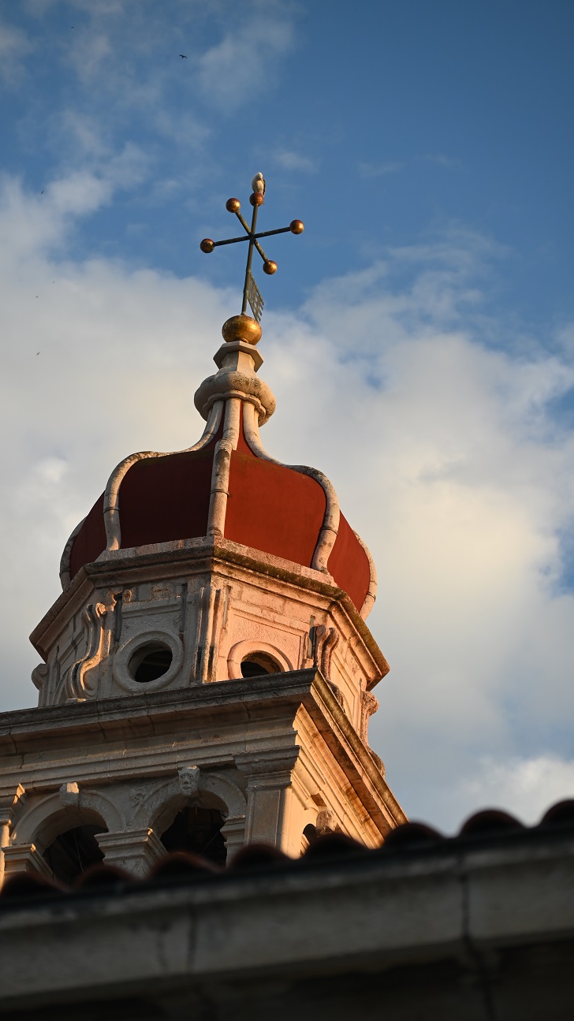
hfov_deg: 8.5
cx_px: 250
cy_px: 510
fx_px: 3844
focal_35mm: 142
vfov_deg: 15.1
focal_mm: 135
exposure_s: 1/500
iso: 200
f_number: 5.6
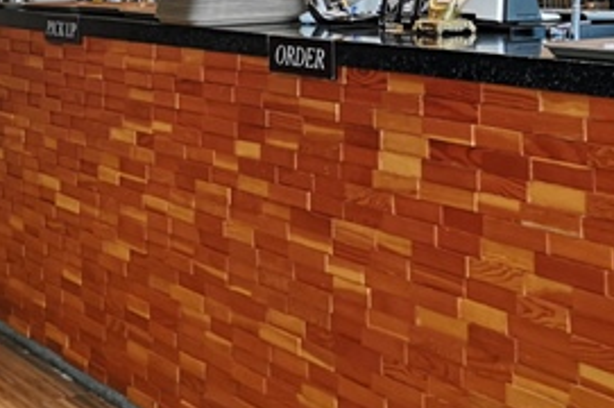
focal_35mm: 83
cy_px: -134
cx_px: 360
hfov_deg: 24.5
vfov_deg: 15.6
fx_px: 1414
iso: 50
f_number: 1.8
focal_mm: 3.95
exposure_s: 1/60
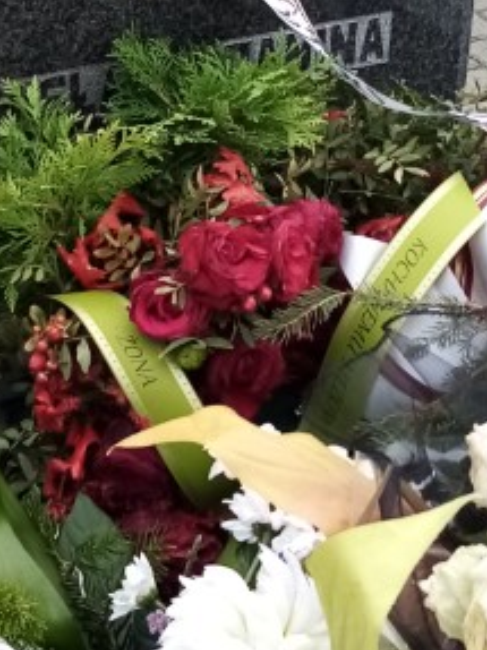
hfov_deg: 24.5
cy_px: 143
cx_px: 57
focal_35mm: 58
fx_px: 1089
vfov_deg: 32.5
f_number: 1.8
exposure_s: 1/137
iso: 109
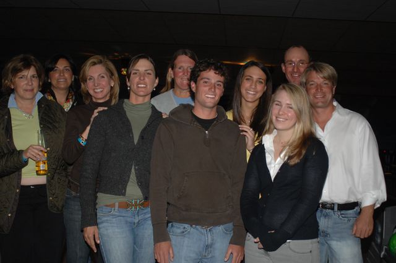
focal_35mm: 52
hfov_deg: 37.9
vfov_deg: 25.7
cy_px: 132
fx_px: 577
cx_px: 198
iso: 400
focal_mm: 35
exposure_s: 1/125
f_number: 3.8
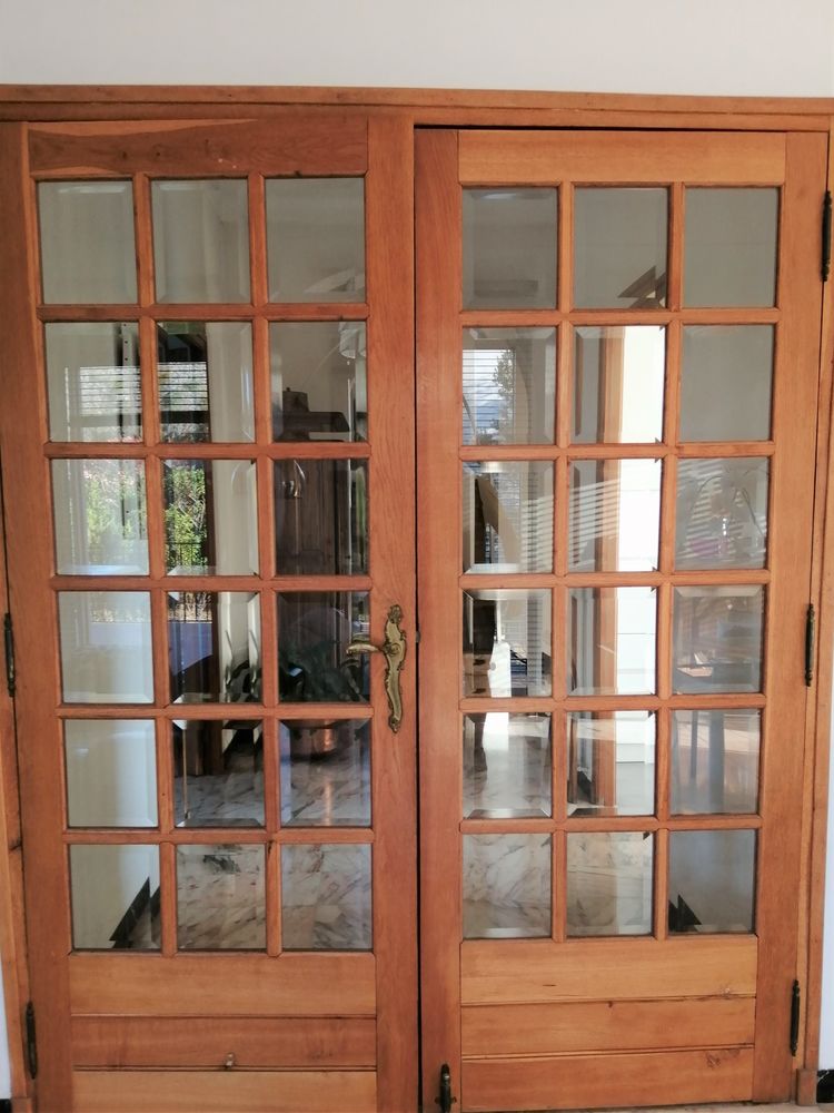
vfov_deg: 67.3
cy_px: 556
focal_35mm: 26
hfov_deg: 53.1
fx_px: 835
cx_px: 417
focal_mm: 3.6
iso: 64
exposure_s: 1/50
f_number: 1.8
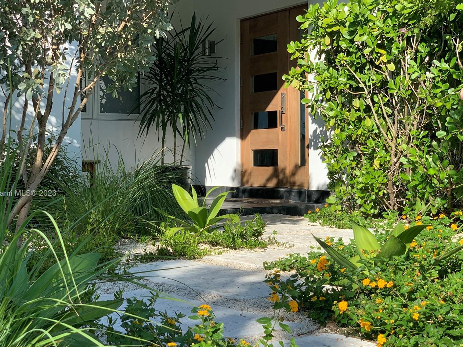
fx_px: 883
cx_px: 233
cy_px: 194
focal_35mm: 66
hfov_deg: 29.4
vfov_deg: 22.2
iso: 16
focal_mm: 6
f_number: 2.4
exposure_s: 1/551
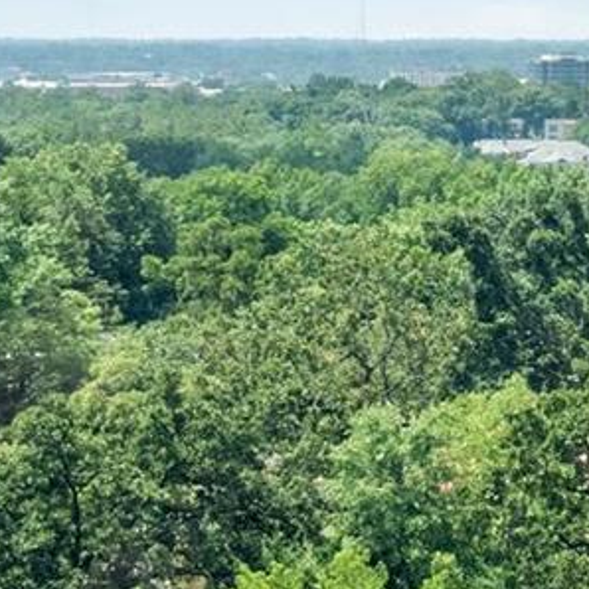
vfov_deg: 10.6
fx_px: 3157
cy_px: 97
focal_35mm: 164
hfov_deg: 9.8
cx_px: 1210
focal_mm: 18
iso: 400
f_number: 10
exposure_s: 1/125
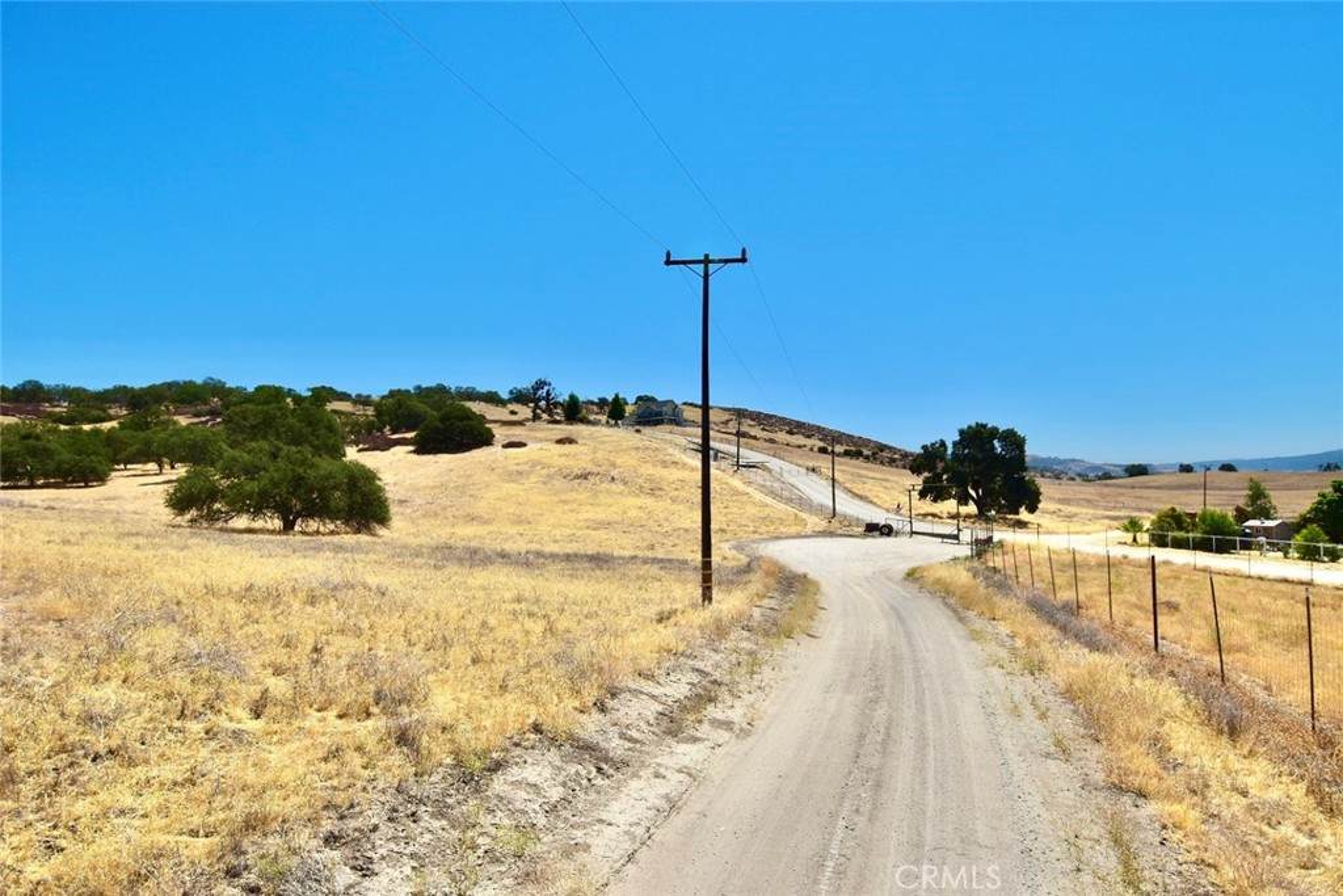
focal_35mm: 22
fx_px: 839
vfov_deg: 56.2
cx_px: 672
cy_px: 448
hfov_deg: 77.3
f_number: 11
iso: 220
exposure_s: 1/500
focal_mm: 15
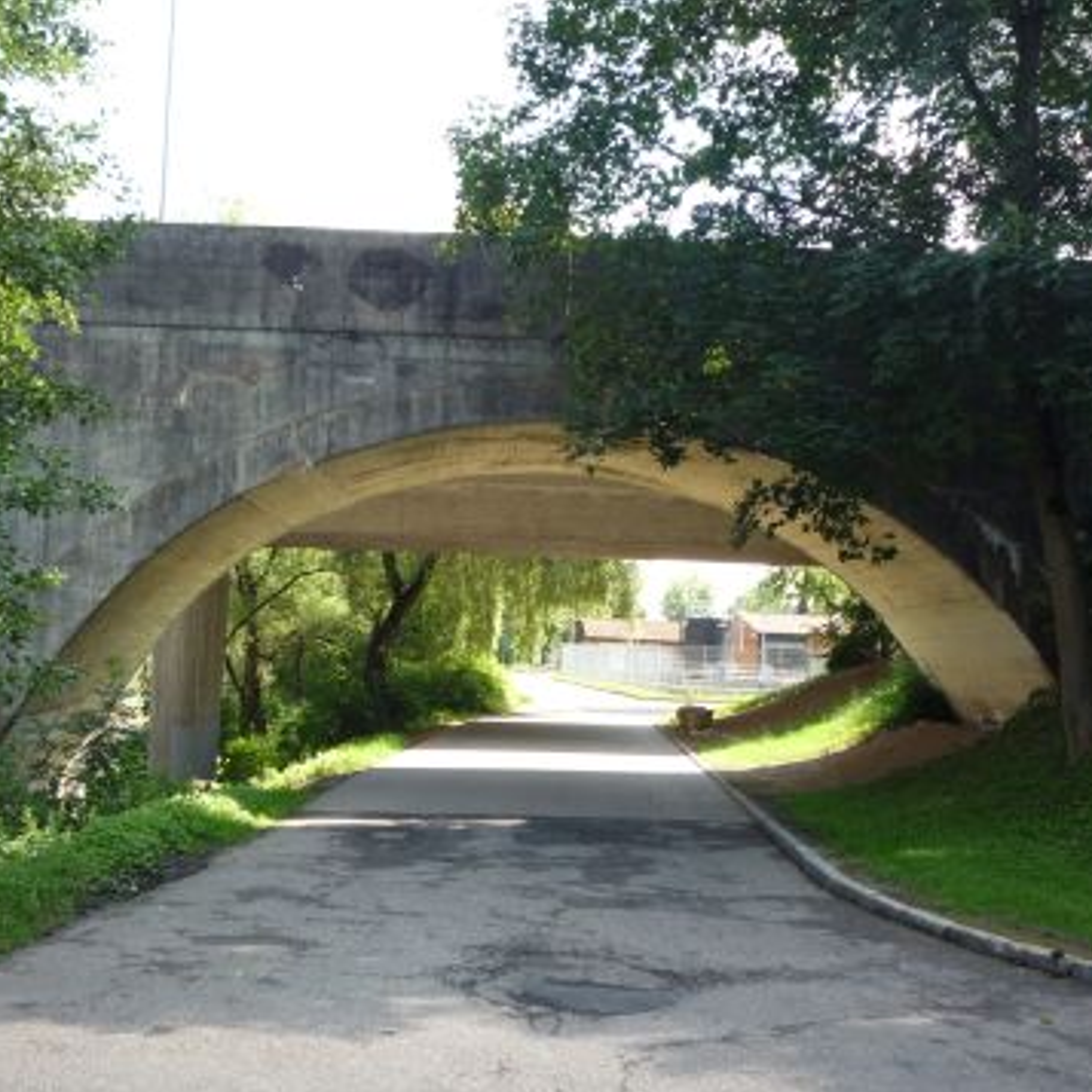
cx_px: 502
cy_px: 548
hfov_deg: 43.8
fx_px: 1356
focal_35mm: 38
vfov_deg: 43.9
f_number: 4
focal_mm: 5.2
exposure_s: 1/100
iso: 100
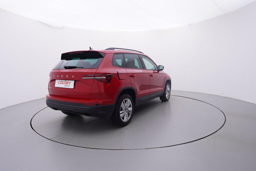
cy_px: 86
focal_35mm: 22
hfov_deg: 77.3
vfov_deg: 56.2
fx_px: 160
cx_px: 128
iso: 200
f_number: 5
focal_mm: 15
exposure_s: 1/80
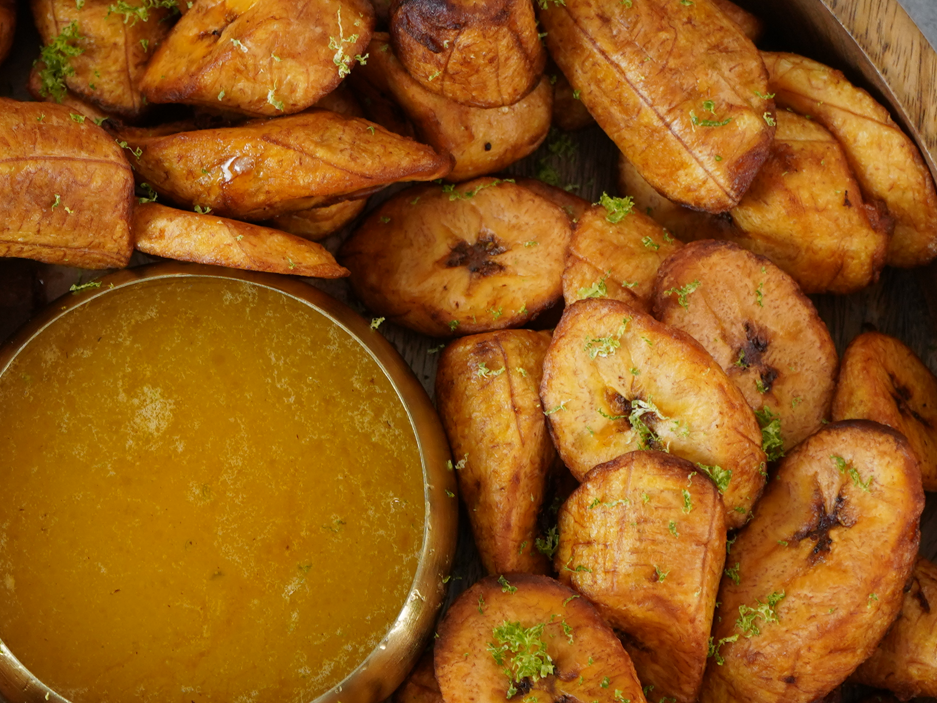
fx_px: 2950
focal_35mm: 109
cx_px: 204
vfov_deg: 13.5
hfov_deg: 17.9
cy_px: 532
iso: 500
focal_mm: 30
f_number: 4
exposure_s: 1/160
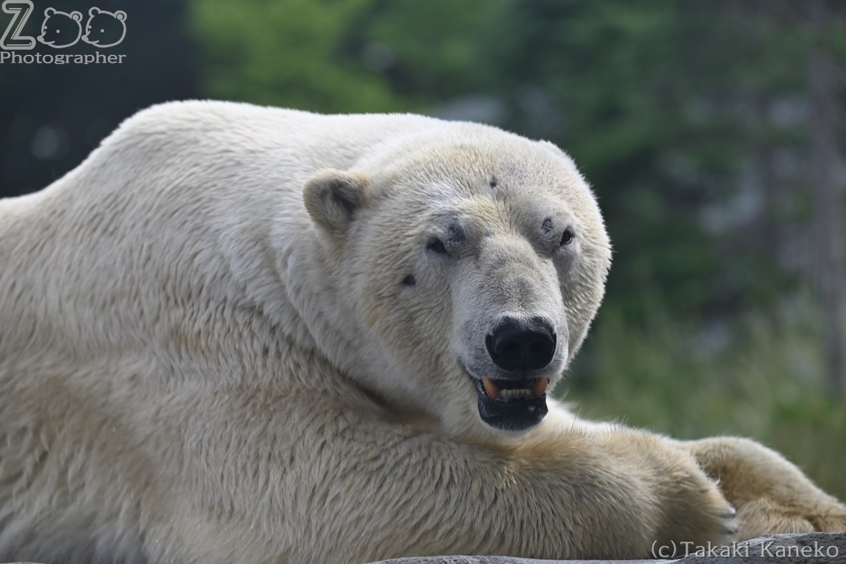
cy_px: 282
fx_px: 5406
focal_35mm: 230
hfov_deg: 8.9
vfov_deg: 6.0
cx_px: 423
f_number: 5.3
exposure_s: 1/3200
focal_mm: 230
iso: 800
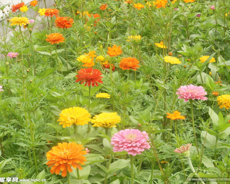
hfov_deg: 21.0
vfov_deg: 16.9
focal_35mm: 91
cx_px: 118
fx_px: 619
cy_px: 92
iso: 125
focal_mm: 15.5
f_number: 4.6
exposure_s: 1/250
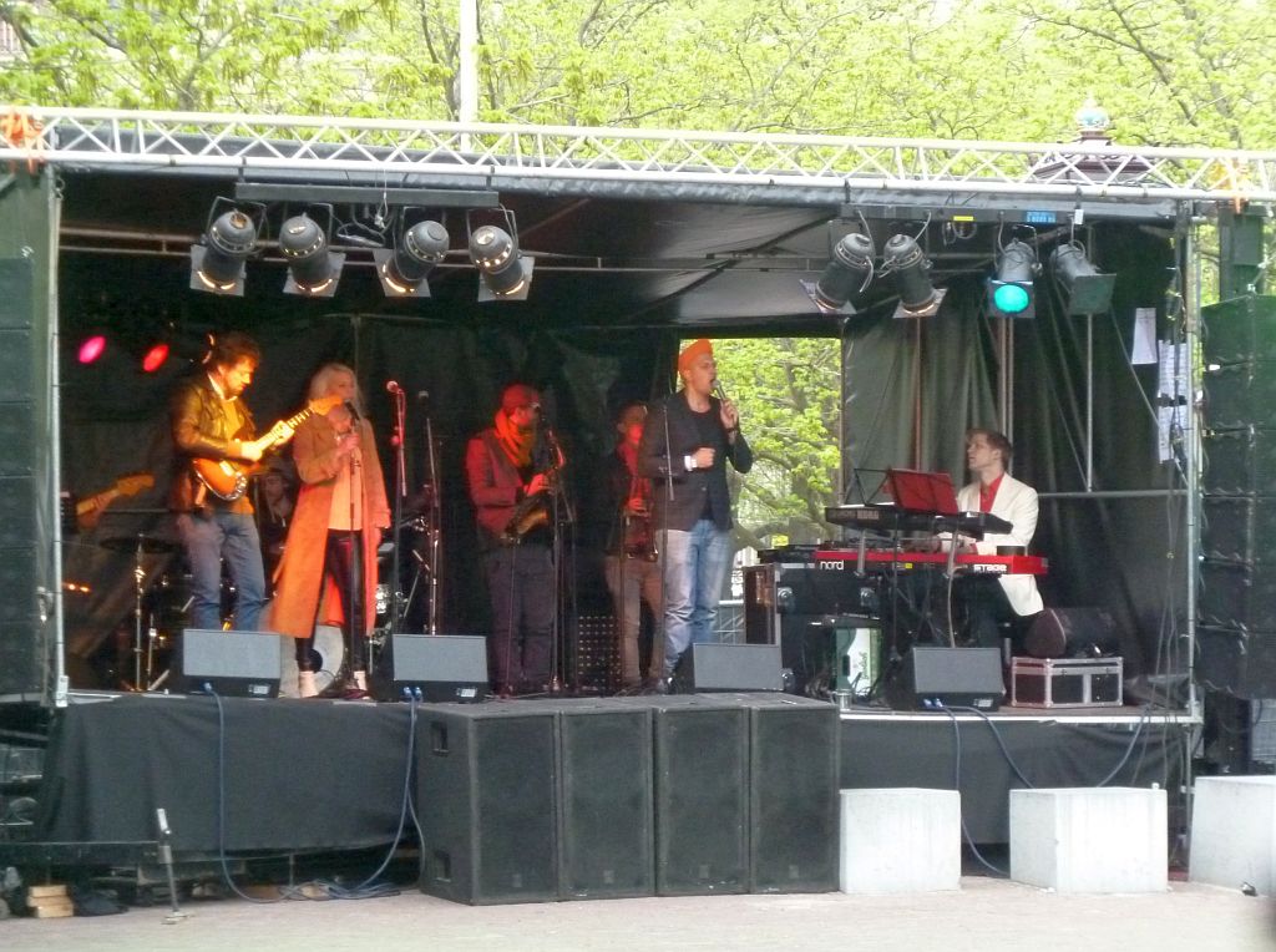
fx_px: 6218
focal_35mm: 169
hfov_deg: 11.7
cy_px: 476
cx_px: 638
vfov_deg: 8.8
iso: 800
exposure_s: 1/40
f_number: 4.5
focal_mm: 27.8
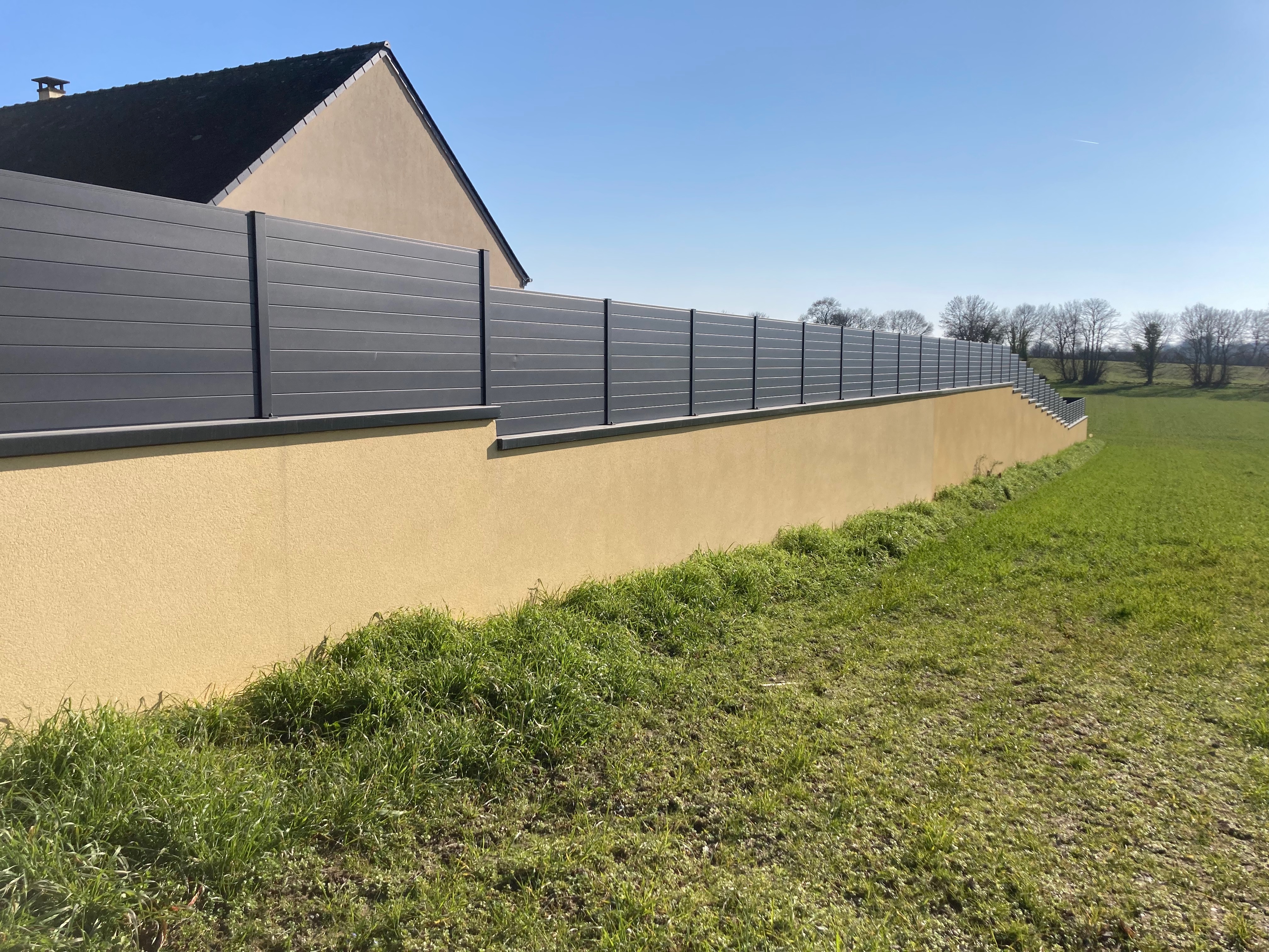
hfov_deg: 63.4
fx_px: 1026
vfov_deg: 49.7
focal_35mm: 28
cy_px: 476
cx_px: 634
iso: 20
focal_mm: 3.99
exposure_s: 1/3472
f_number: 1.8
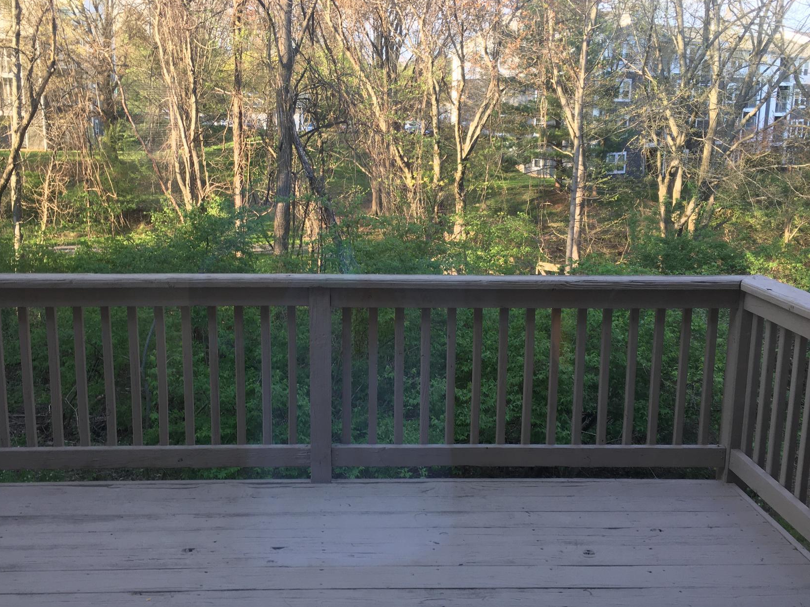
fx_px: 842
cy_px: 308
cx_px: 378
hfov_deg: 51.3
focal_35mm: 36
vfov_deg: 39.6
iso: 40
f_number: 2.2
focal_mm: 4.15
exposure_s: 1/120
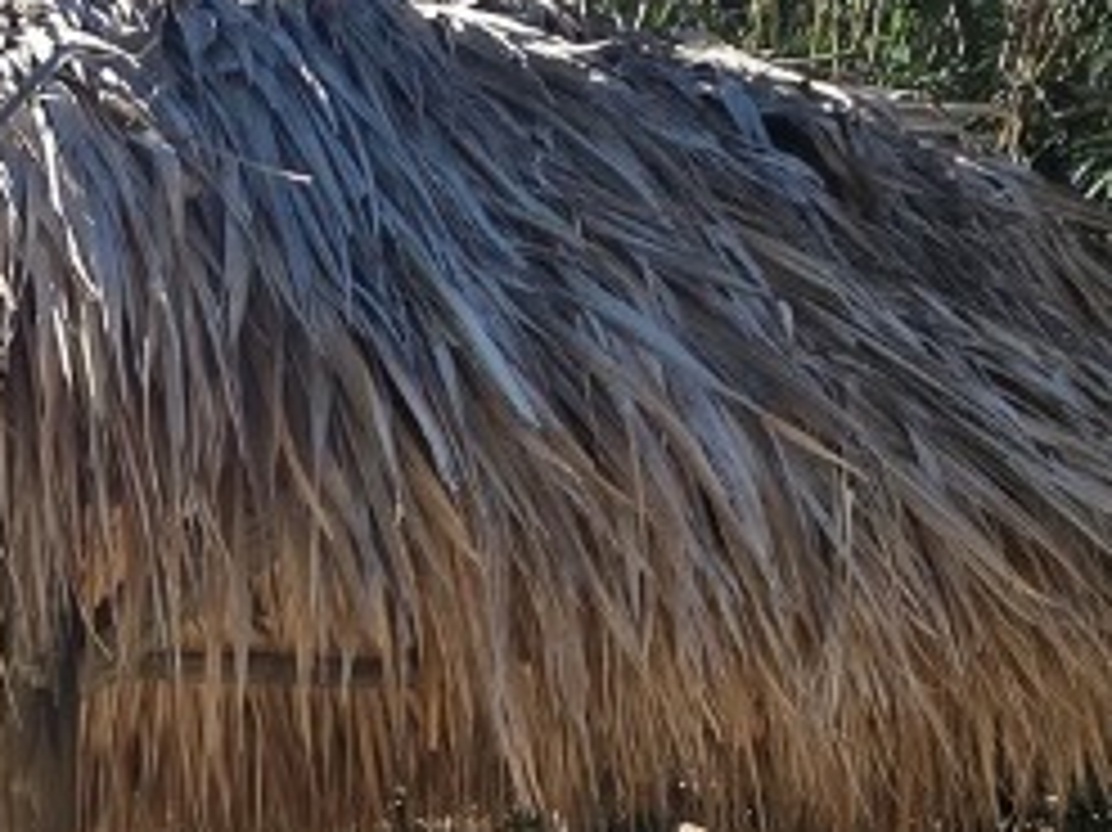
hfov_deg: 31.8
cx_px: -86
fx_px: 1734
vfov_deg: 20.4
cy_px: 1439
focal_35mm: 54
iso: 50
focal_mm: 2.2
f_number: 2.2
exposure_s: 1/1677
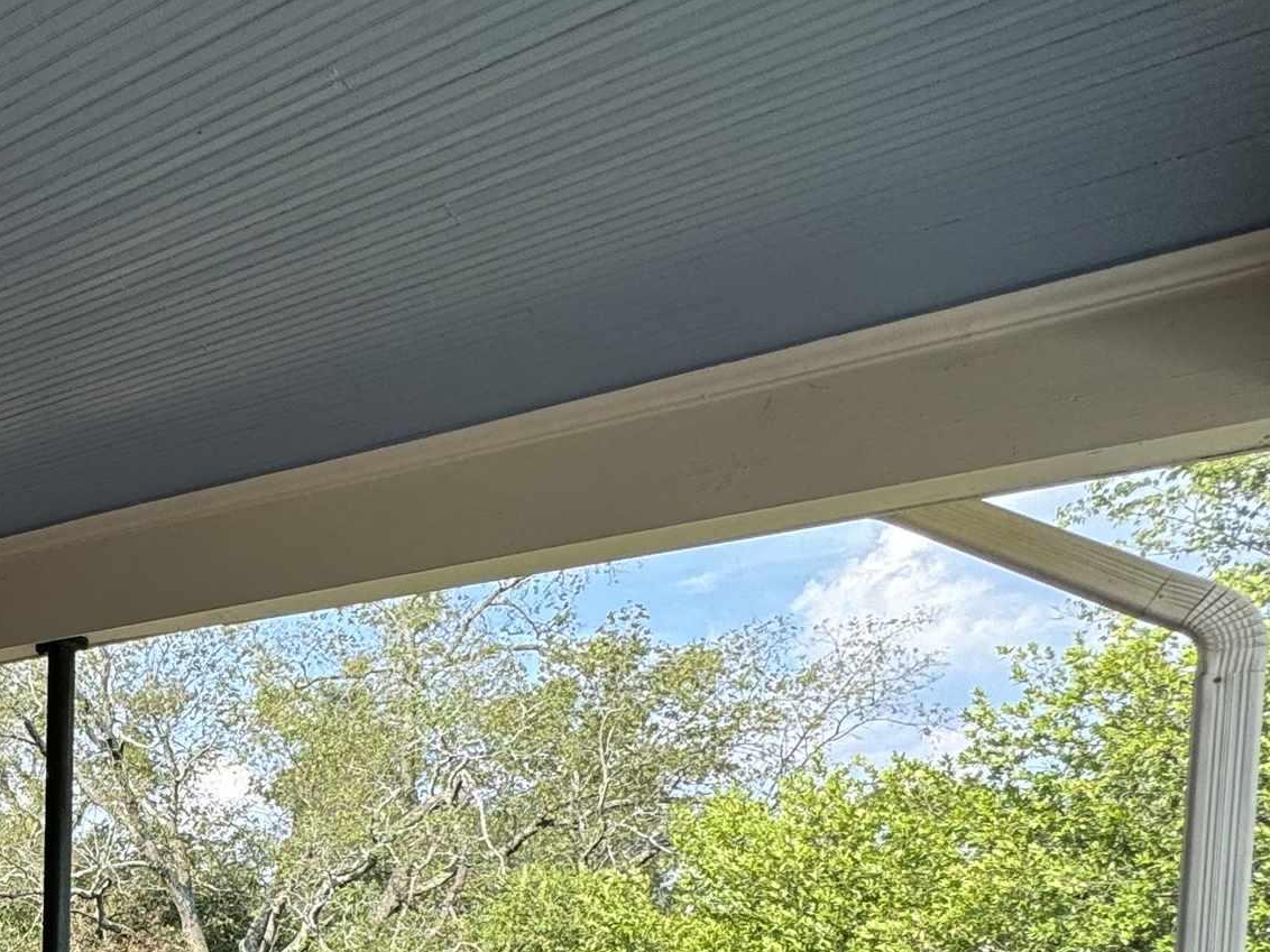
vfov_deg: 33.5
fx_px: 1394
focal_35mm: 38
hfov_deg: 39.8
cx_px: -130
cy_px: 1013
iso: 40
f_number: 2.2
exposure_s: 1/232
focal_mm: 2.22
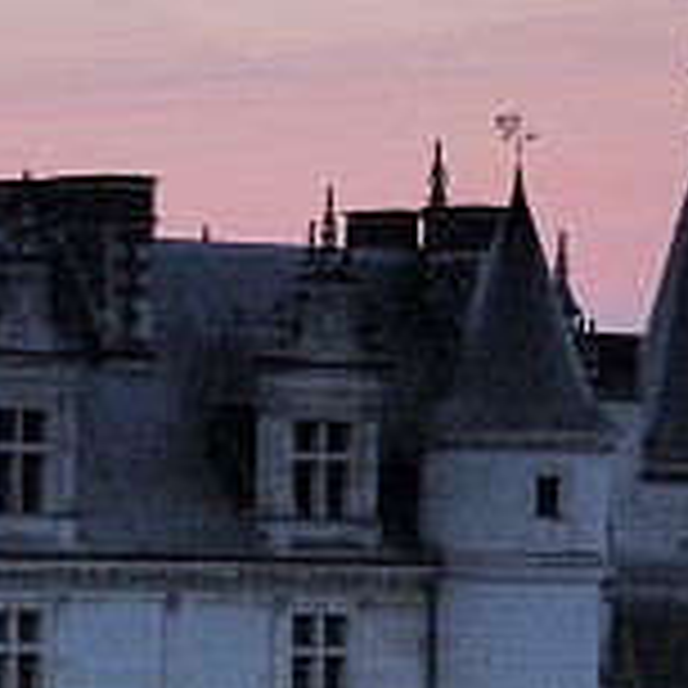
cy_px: 333
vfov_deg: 8.2
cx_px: -985
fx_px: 4790
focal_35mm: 213
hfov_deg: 7.6
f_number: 8
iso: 200
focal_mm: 32
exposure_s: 2
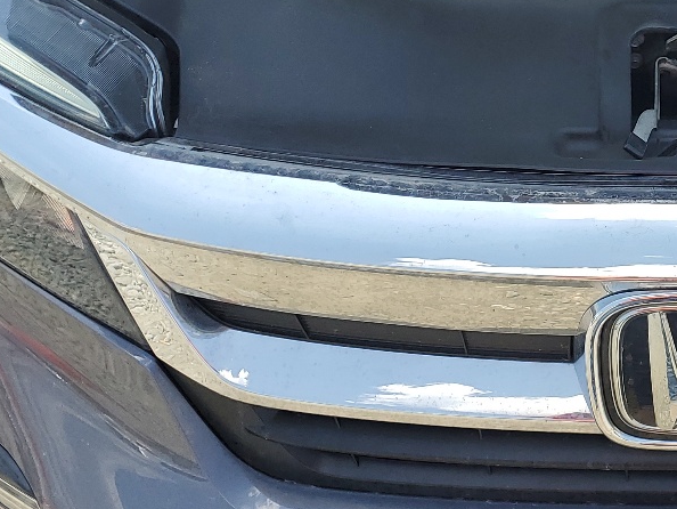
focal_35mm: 70
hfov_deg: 26.3
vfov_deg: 20.9
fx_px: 1370
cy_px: 139
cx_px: 682
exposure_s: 1/1667
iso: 50
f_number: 1.5
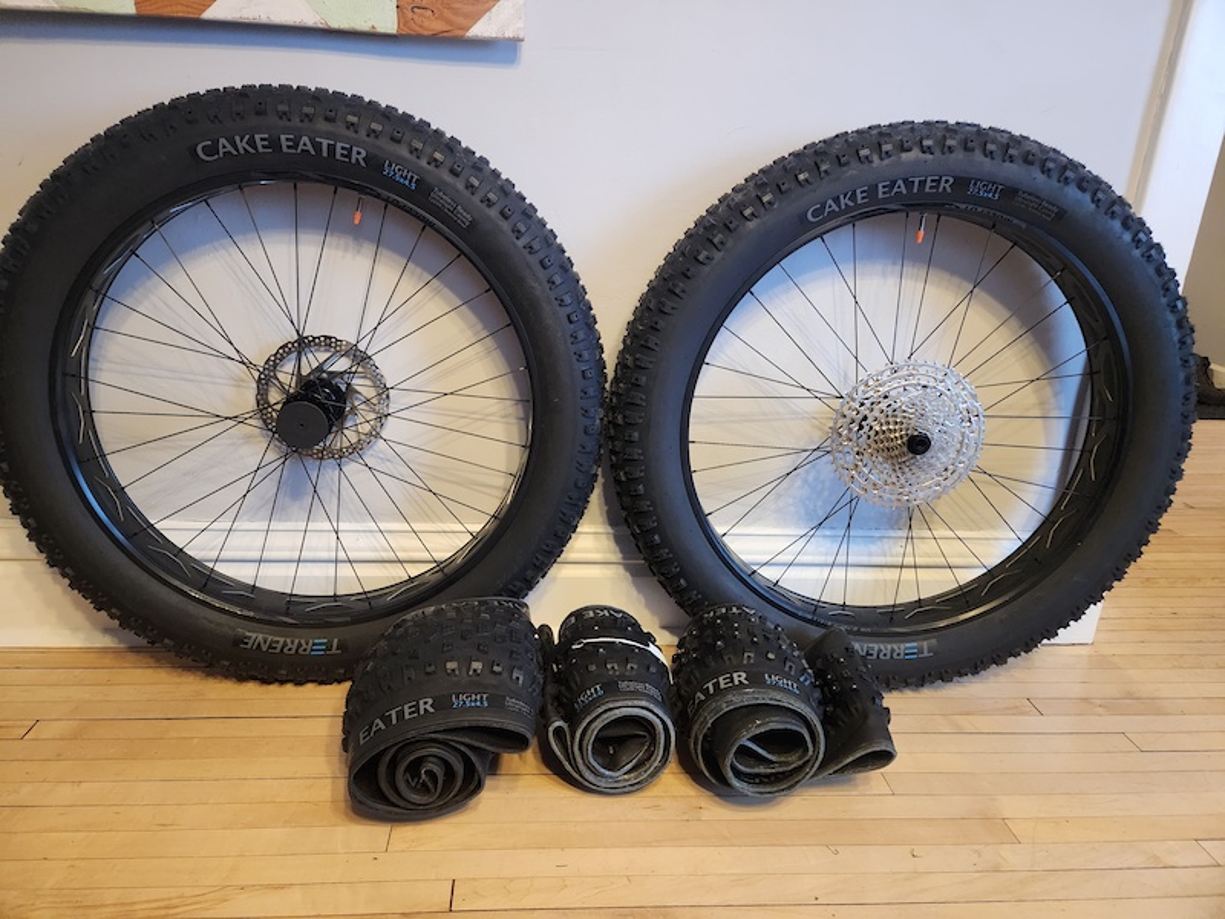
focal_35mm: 23
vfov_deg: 58.9
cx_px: 612
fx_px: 814
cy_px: 460
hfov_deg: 73.9
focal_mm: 5.4
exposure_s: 1/120
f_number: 1.8
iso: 1000
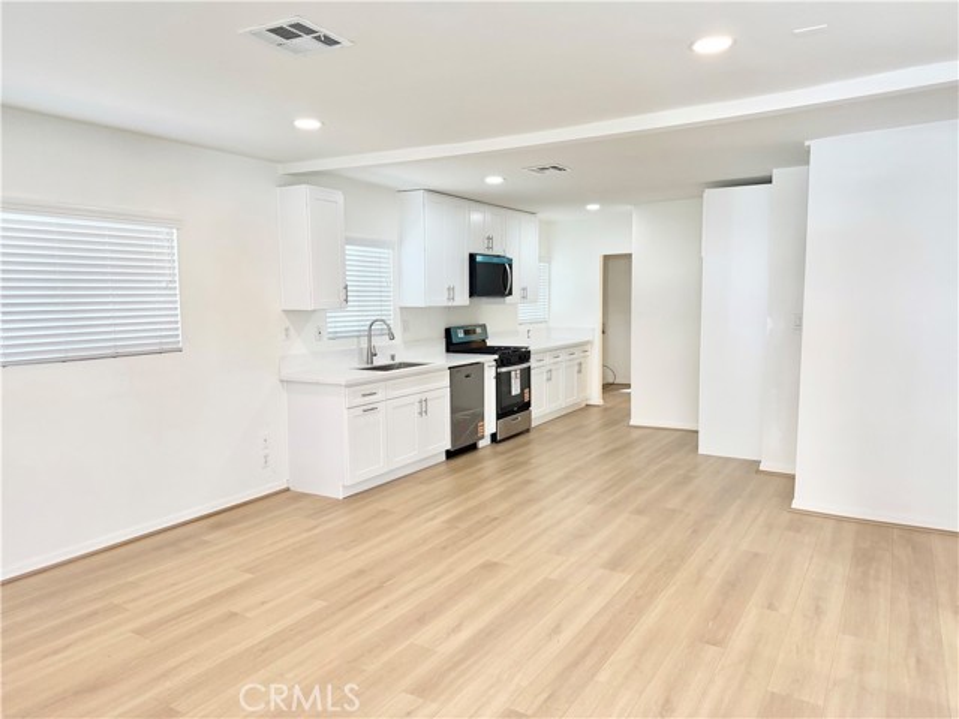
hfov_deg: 71.6
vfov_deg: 56.8
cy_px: 360
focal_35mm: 24
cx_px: 480
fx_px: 665
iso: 160
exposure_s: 1/230
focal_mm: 6.76
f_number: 1.78
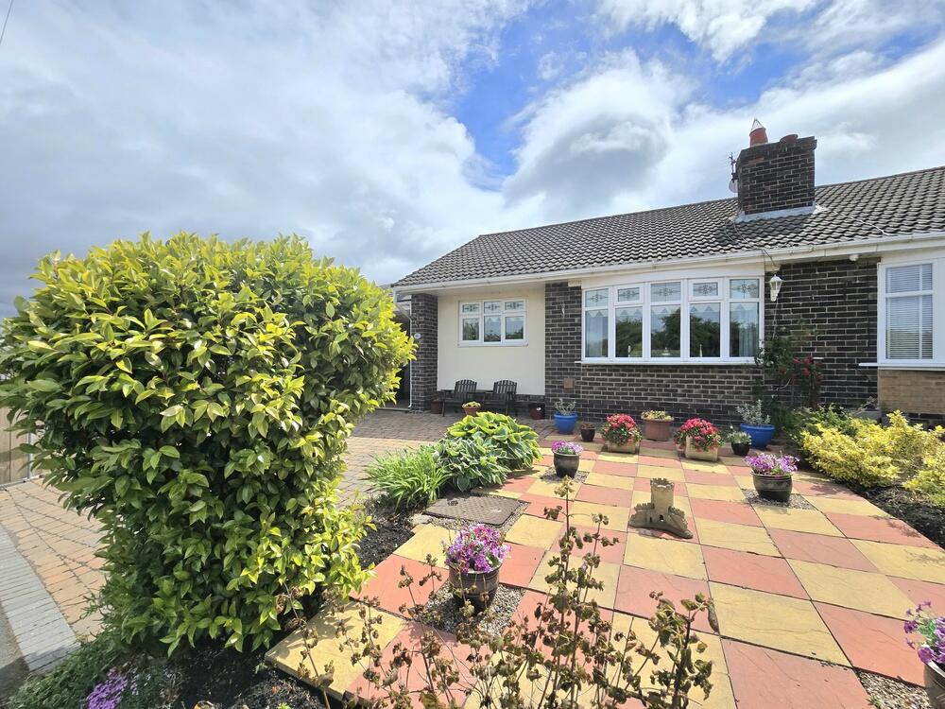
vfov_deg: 89.9
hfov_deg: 106.2
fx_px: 355
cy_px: 354
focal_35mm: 13
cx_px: 472
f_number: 2.2
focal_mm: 2.2
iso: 50
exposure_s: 1/5000
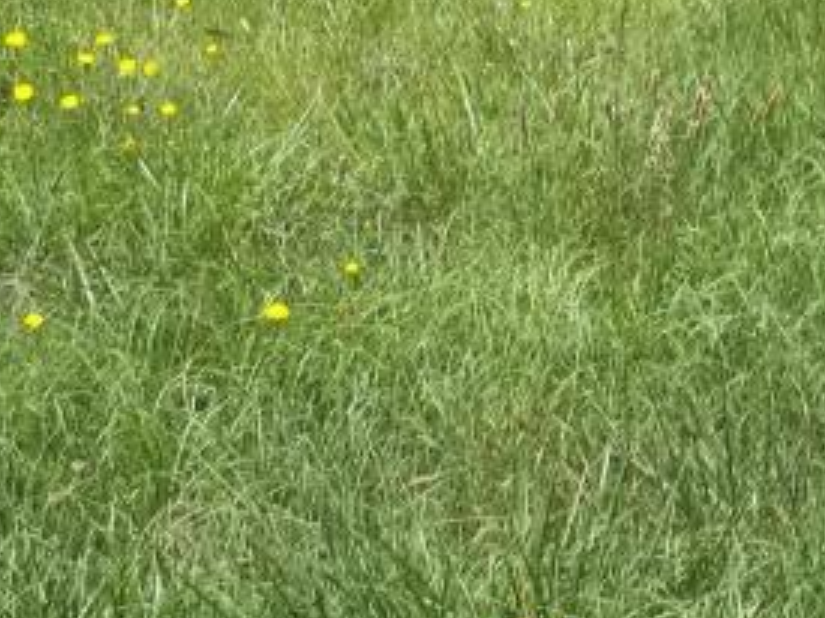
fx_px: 2287
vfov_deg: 15.4
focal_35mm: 96
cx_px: 576
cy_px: 207
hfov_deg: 20.4
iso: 64
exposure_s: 1/125
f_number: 8
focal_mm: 5.9
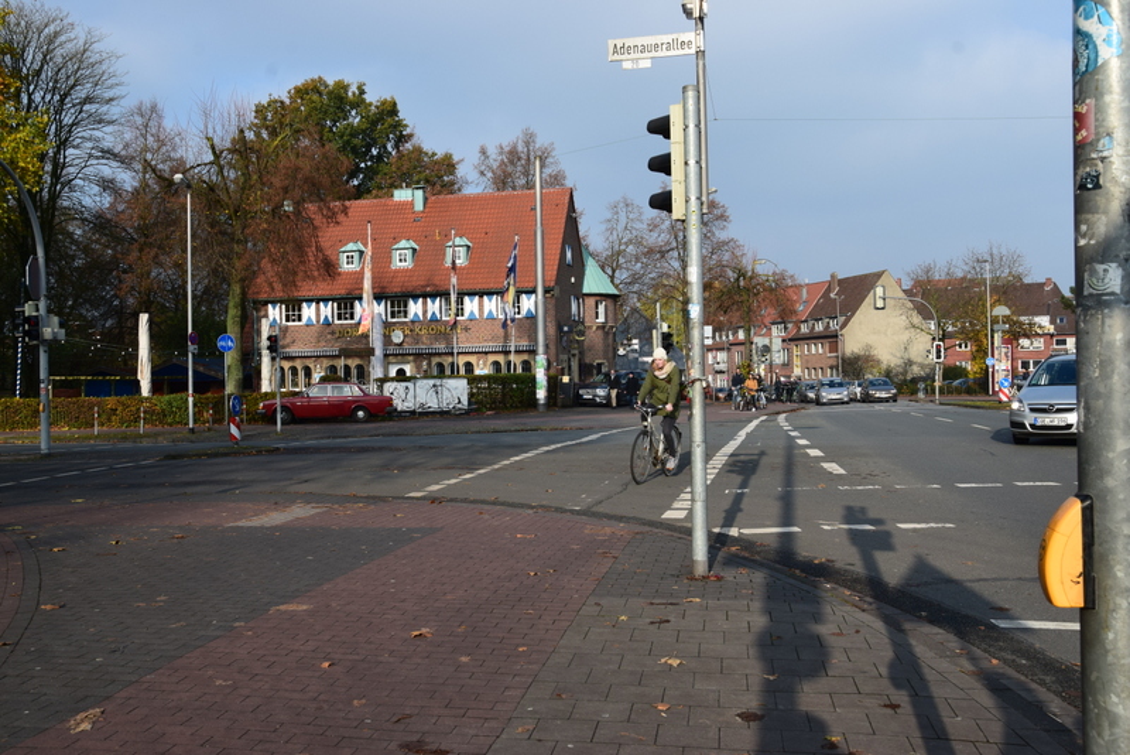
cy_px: 378
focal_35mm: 33
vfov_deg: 40.0
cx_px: 565
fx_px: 1036
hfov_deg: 57.2
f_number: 11
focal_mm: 22
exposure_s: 1/400
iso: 400
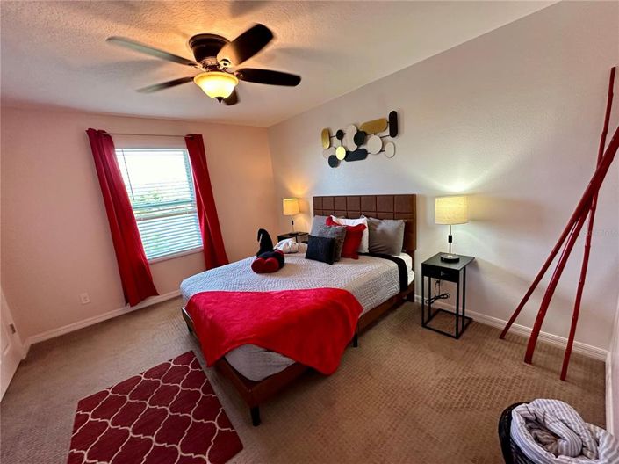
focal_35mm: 14
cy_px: 232
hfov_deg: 102.1
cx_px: 310
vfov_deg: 85.6
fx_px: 250
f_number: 2.2
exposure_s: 1/120
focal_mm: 2.22
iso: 320
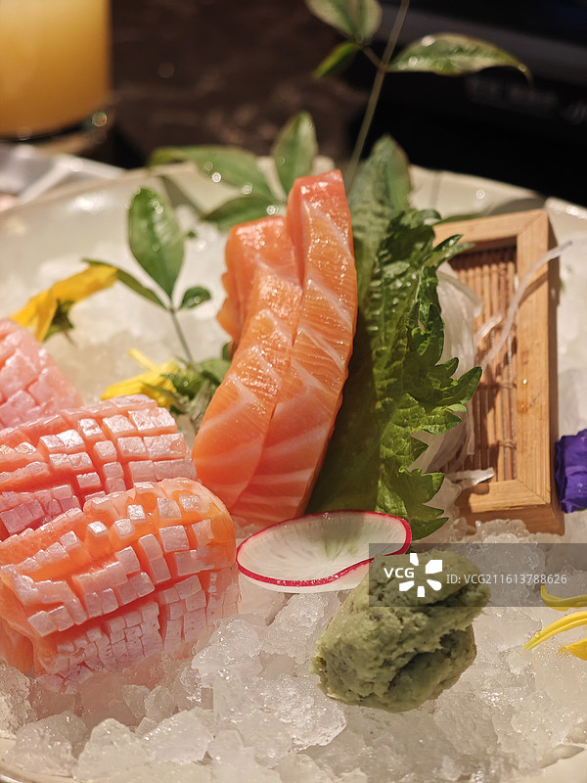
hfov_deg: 19.6
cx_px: 294
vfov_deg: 26.0
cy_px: 392
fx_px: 1696
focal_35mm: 75
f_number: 1.8
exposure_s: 1/100
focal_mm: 12.28
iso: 800
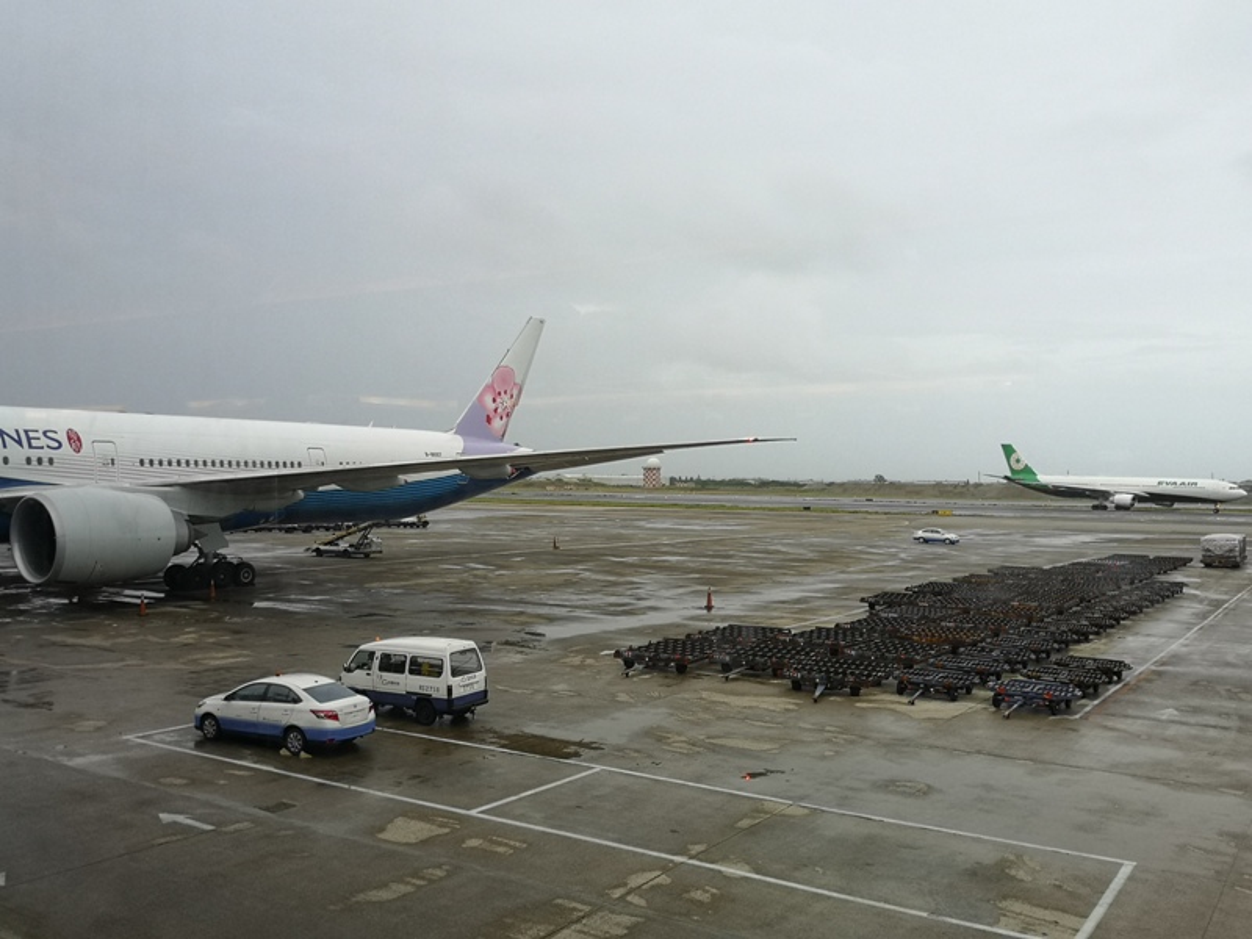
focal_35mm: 31
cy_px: 470
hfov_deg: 58.4
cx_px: 626
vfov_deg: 45.4
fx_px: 1121
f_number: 1.8
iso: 64
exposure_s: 1/120
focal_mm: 3.95
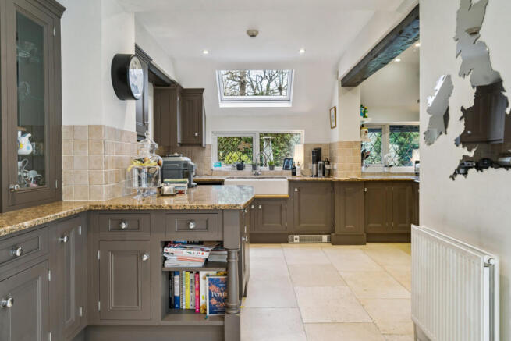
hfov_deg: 76.1
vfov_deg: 55.1
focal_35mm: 23
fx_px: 327
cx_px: 256
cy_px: 170
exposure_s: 1/60
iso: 320
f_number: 7.1
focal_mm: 23
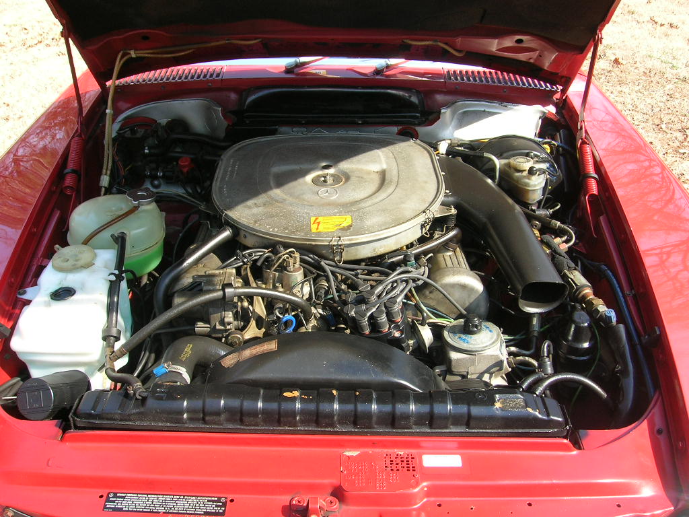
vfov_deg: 41.8
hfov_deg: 54.0
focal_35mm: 34
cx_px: 344
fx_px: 677
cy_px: 258
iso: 50
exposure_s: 1/74
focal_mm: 5.7
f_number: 4.9
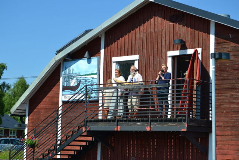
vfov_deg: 16.6
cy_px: 80
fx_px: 548
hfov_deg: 24.6
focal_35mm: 82
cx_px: 120
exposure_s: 1/250
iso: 100
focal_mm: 55
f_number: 8
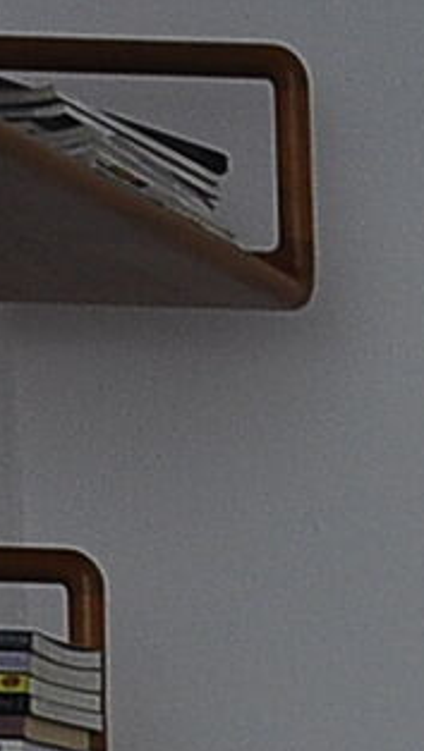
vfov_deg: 6.9
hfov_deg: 3.6
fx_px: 5987
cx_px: 2261
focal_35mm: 300
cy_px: 1545
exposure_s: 1/200
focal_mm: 28
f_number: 4
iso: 200
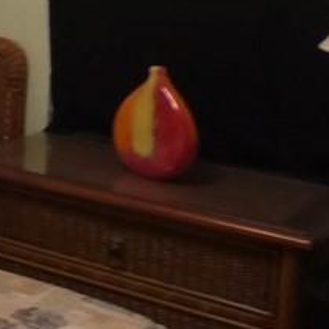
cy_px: -48
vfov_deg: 19.0
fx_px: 935
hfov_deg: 16.0
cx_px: -310
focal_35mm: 87
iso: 160
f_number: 1.9
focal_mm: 2.2
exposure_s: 1/30
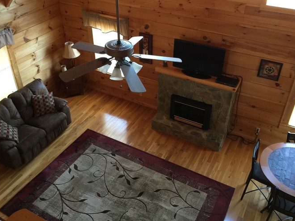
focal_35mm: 35
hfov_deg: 52.6
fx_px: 298
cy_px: 98
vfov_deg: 40.6
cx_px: 143
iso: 80
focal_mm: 4.15
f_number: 2.2
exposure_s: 1/15
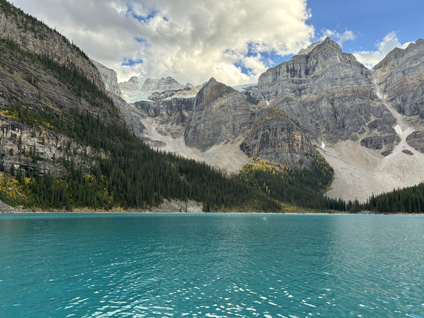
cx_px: 212
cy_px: 159
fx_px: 318
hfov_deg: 67.3
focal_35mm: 26
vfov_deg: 53.1
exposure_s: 1/419
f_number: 1.6
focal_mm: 5.96
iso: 50
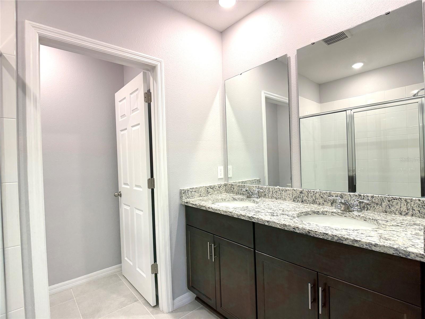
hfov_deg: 71.6
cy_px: 160
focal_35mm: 24
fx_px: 295
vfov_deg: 56.8
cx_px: 212
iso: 125
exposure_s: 1/120
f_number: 1.78
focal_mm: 6.76
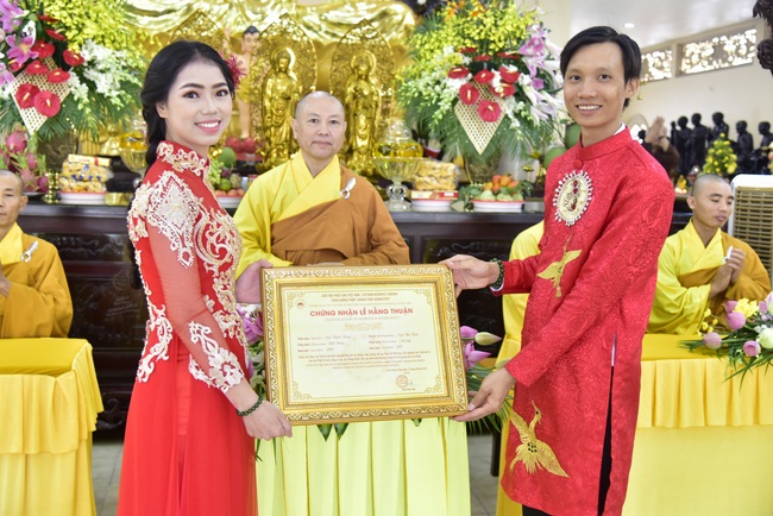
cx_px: 386
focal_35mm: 40
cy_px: 258
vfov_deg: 33.4
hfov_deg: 48.4
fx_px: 859
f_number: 4
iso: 1250
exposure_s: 1/30
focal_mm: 40
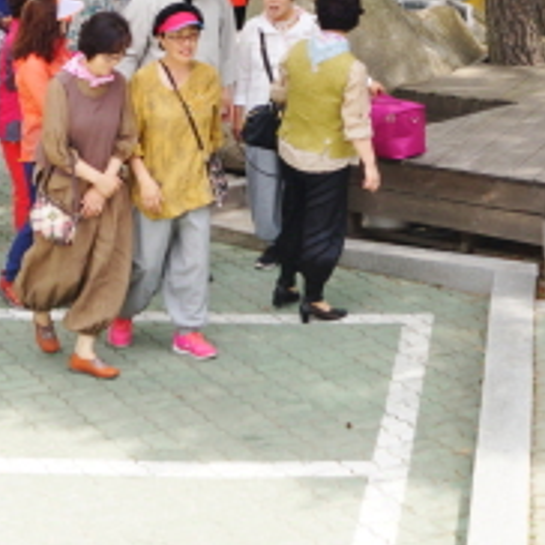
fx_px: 1924
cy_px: -148
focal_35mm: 108
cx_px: 329
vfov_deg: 15.4
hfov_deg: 16.1
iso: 100
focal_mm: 22
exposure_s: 1/80
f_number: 9
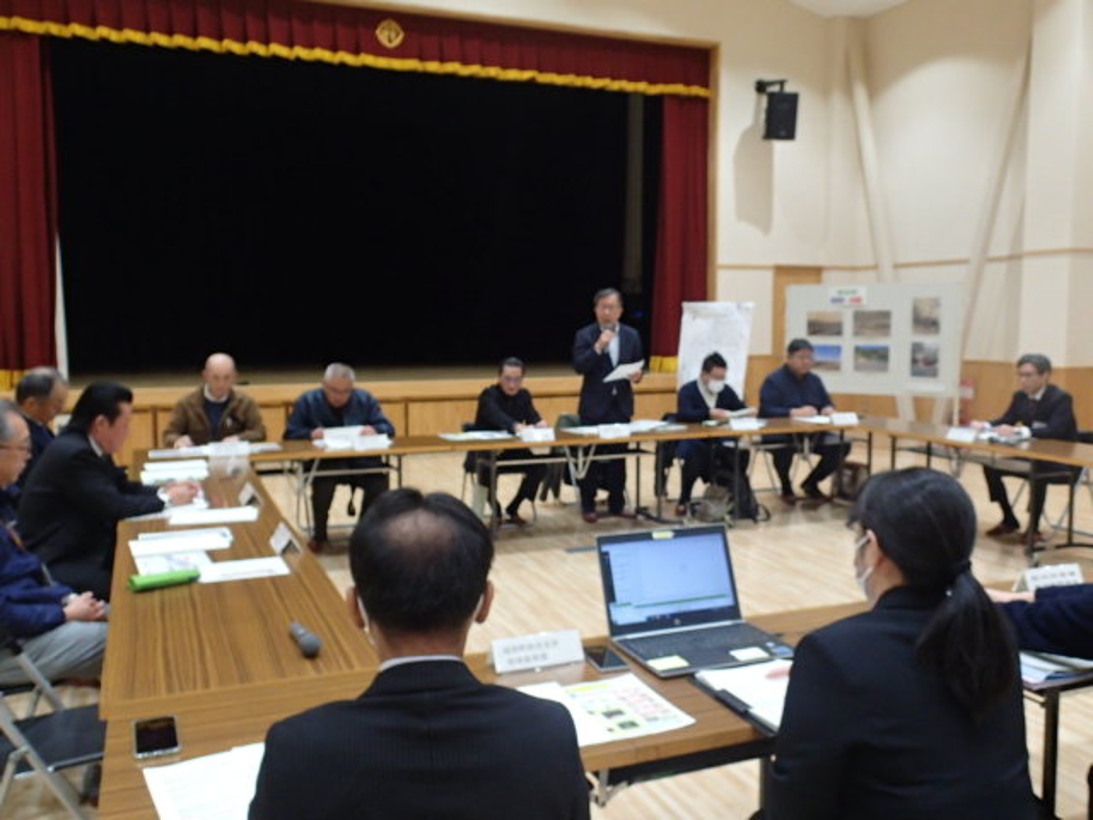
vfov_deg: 46.8
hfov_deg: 60.0
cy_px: 410
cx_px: 546
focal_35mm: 30
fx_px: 947
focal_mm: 5.5
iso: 500
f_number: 3.2
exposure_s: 1/60
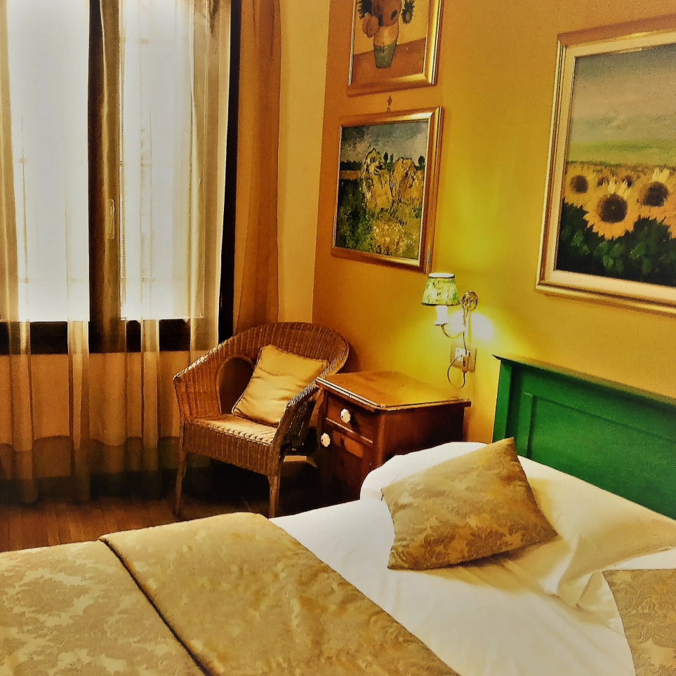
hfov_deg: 44.5
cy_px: 337
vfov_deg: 44.9
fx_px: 817
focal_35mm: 37
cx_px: 247
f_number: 2
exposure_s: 1/33
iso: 225
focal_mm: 2.96
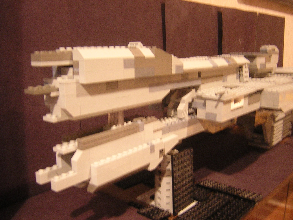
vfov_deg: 39.7
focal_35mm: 36
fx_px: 305
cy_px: 110
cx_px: 146
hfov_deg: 51.4
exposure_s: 1/2
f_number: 2.6
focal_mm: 4.7
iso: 400
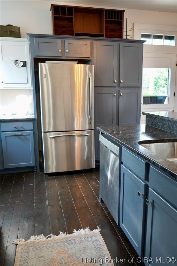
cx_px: 88
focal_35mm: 28
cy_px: 133
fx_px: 206
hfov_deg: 46.4
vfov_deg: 65.5
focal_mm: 28
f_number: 4
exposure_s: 1/160
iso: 1600
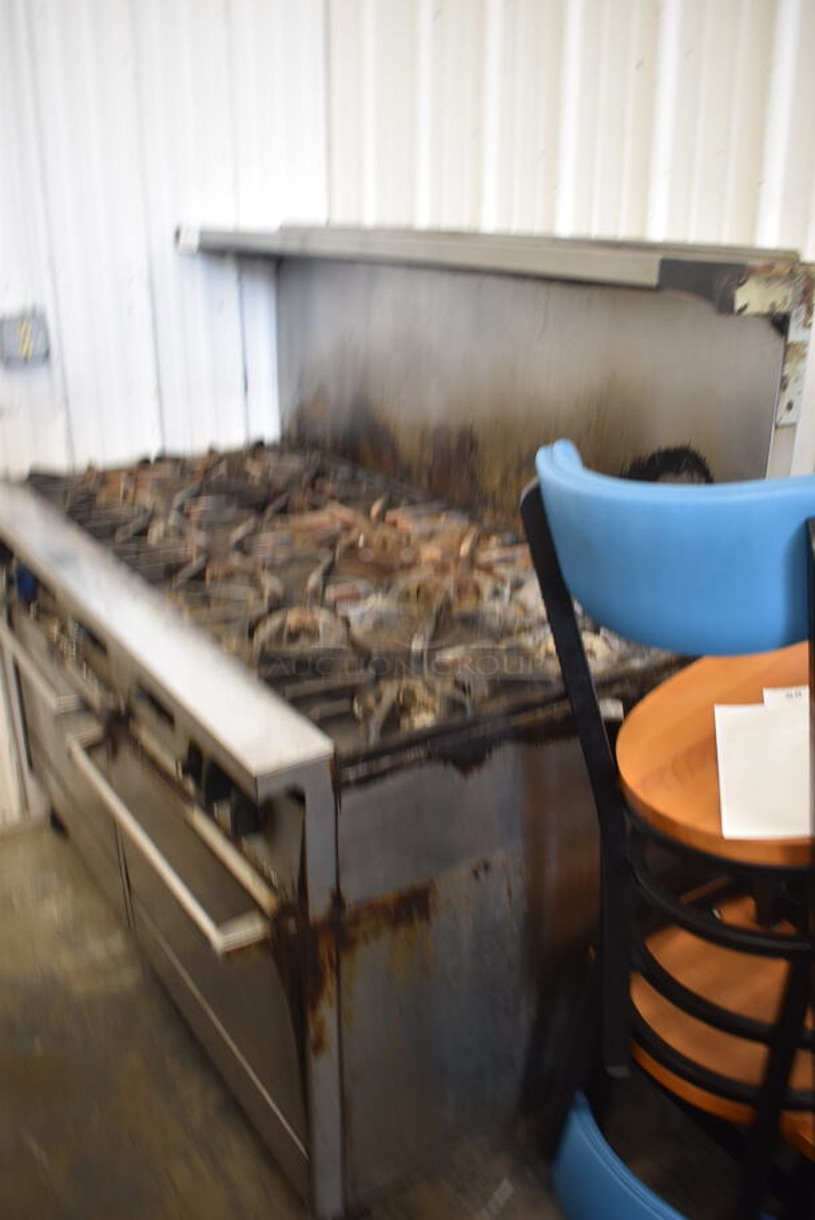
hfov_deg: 43.7
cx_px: 408
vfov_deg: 61.9
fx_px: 1017
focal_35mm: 30
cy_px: 610
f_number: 3.8
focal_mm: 20
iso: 450
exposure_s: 1/30
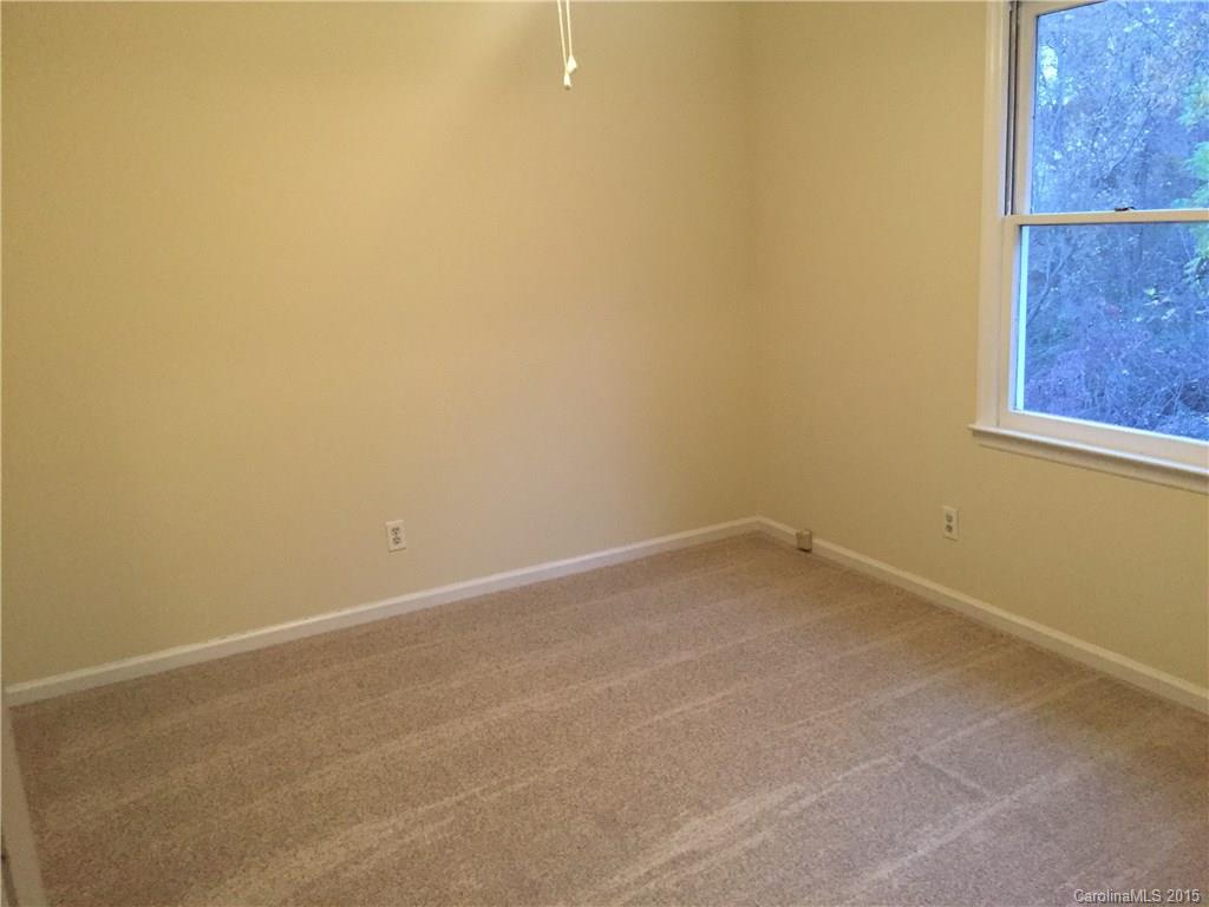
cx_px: 604
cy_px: 454
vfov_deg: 48.2
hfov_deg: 61.7
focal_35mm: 29
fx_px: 1013
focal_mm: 4.15
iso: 200
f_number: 2.2
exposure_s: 1/30
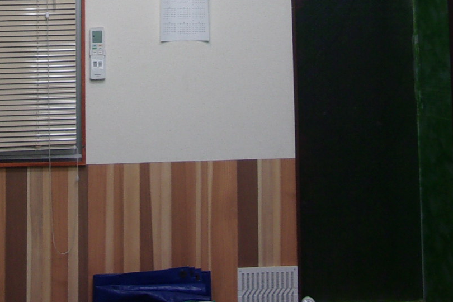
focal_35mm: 71
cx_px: 199
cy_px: -40
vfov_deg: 18.4
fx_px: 893
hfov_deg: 28.4
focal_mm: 4.9
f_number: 3
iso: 80
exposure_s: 1/38
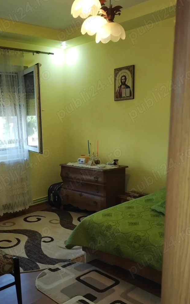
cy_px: 190
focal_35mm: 37
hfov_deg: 33.9
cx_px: 53
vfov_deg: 52.2
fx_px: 306
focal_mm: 4.75
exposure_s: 1/50
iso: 344
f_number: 1.8
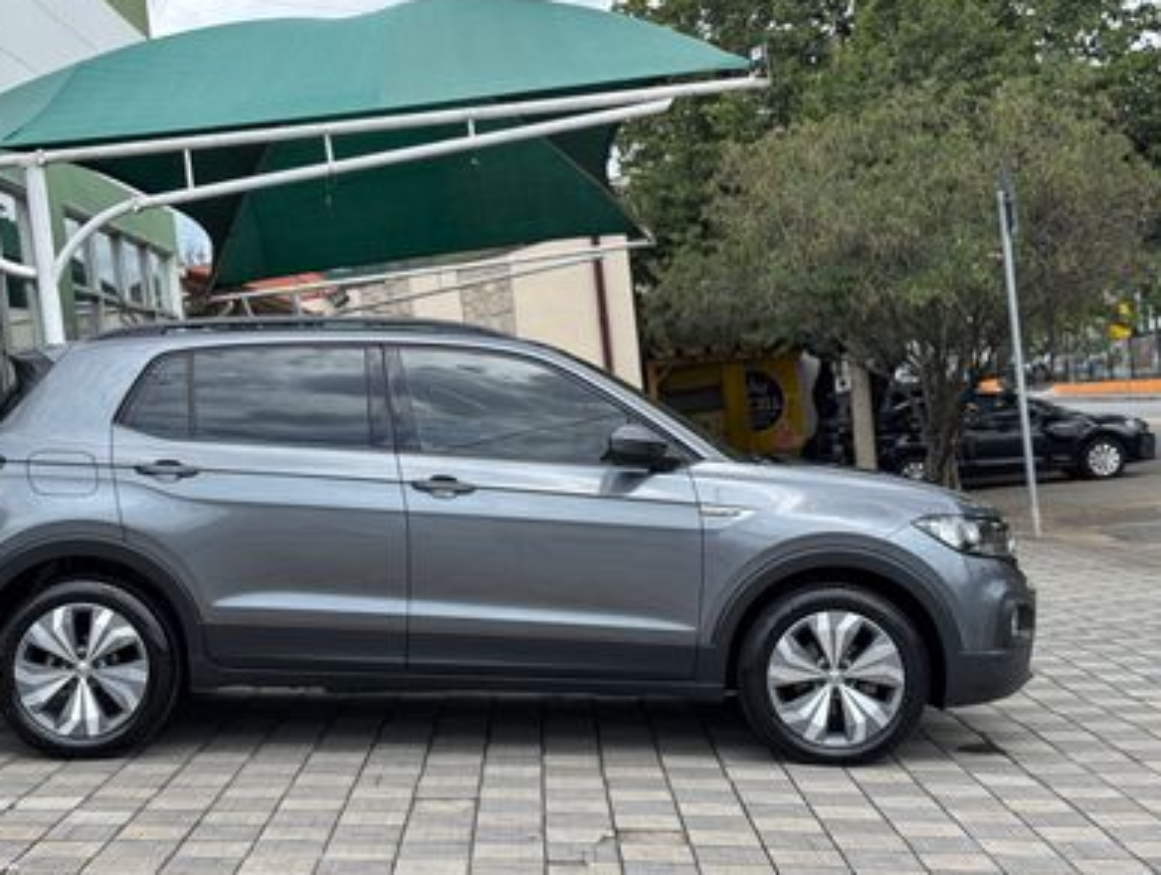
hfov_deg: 33.1
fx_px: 1948
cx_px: 466
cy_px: 460
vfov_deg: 25.3
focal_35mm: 58
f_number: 1.78
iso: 64
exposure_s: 1/2331
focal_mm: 6.76
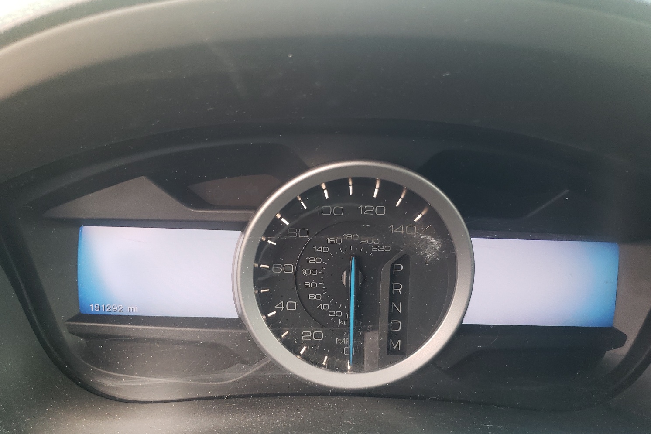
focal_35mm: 29
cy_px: 252
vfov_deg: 44.8
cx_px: 343
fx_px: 524
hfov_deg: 63.6
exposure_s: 1/60.2
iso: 76
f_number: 1.5
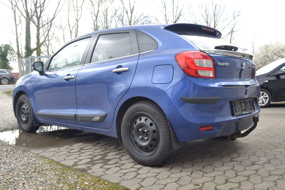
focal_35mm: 33
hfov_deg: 57.2
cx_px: 142
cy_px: 95
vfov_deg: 40.0
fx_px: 261
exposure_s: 1/125
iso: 160
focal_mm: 22
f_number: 5.6
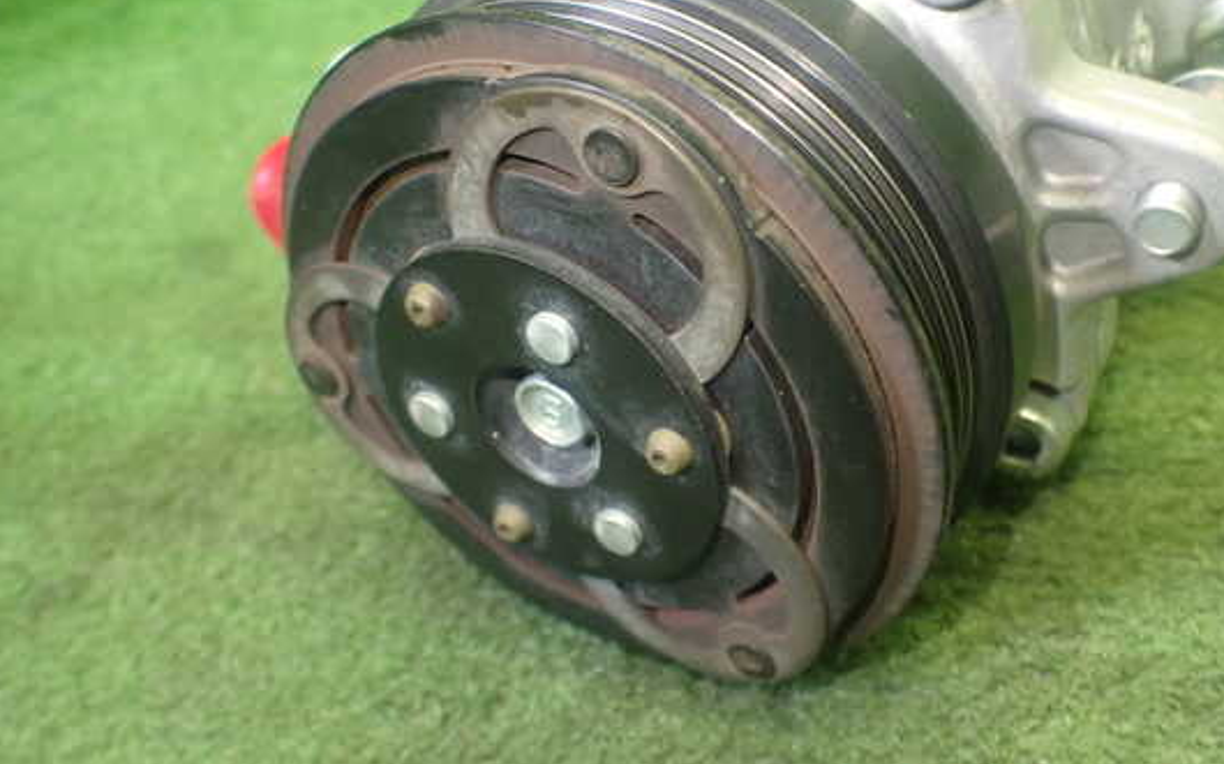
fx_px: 1201
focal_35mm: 36
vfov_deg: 35.2
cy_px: 305
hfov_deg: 53.9
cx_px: 672
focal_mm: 5.4
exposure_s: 1/125
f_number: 2.3
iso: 800
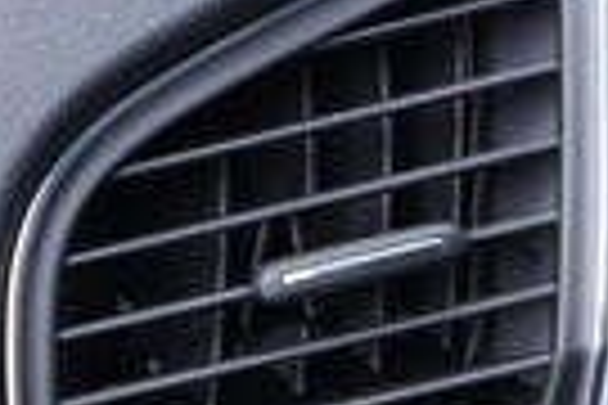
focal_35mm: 274
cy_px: 110
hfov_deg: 6.6
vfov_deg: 5.0
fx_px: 4627
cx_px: 1991
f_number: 2.8
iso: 200
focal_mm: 24
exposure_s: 1/40
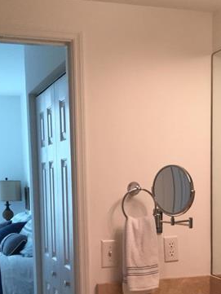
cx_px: 144
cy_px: 246
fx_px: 561
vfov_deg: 28.6
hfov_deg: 22.2
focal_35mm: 66
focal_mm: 3.3
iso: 32
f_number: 2.4
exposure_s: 1/40
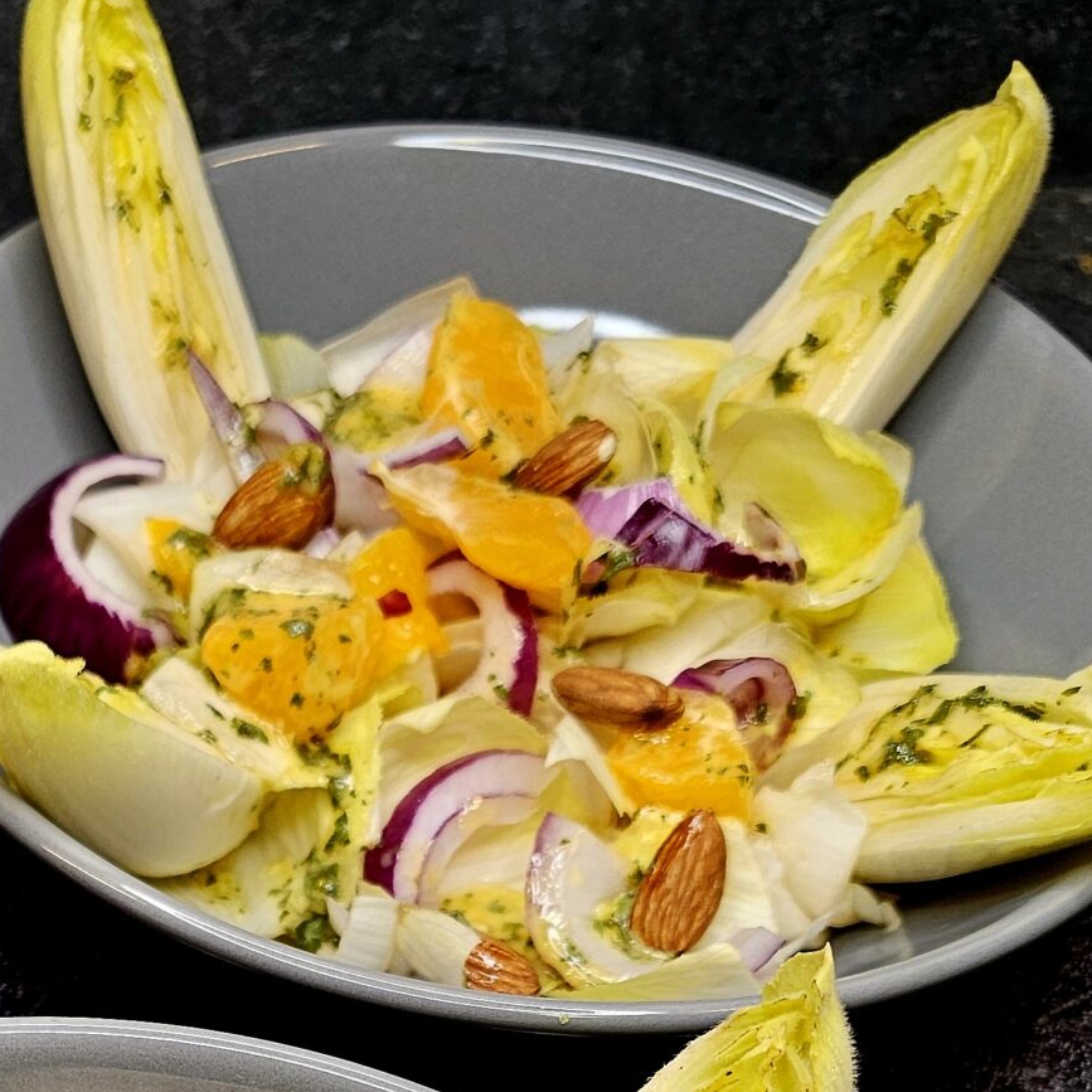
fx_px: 2141
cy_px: 1474
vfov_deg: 24.4
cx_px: 115
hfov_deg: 27.6
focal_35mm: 60
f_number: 1.7
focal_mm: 6.3
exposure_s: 1/50.3
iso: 50
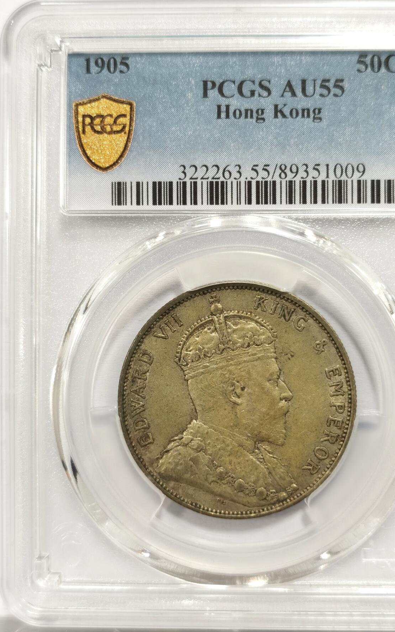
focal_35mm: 58
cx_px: 237
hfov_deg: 22.3
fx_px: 999
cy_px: 314
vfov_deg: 35.1
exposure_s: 1/100
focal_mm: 5.56
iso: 125
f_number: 16
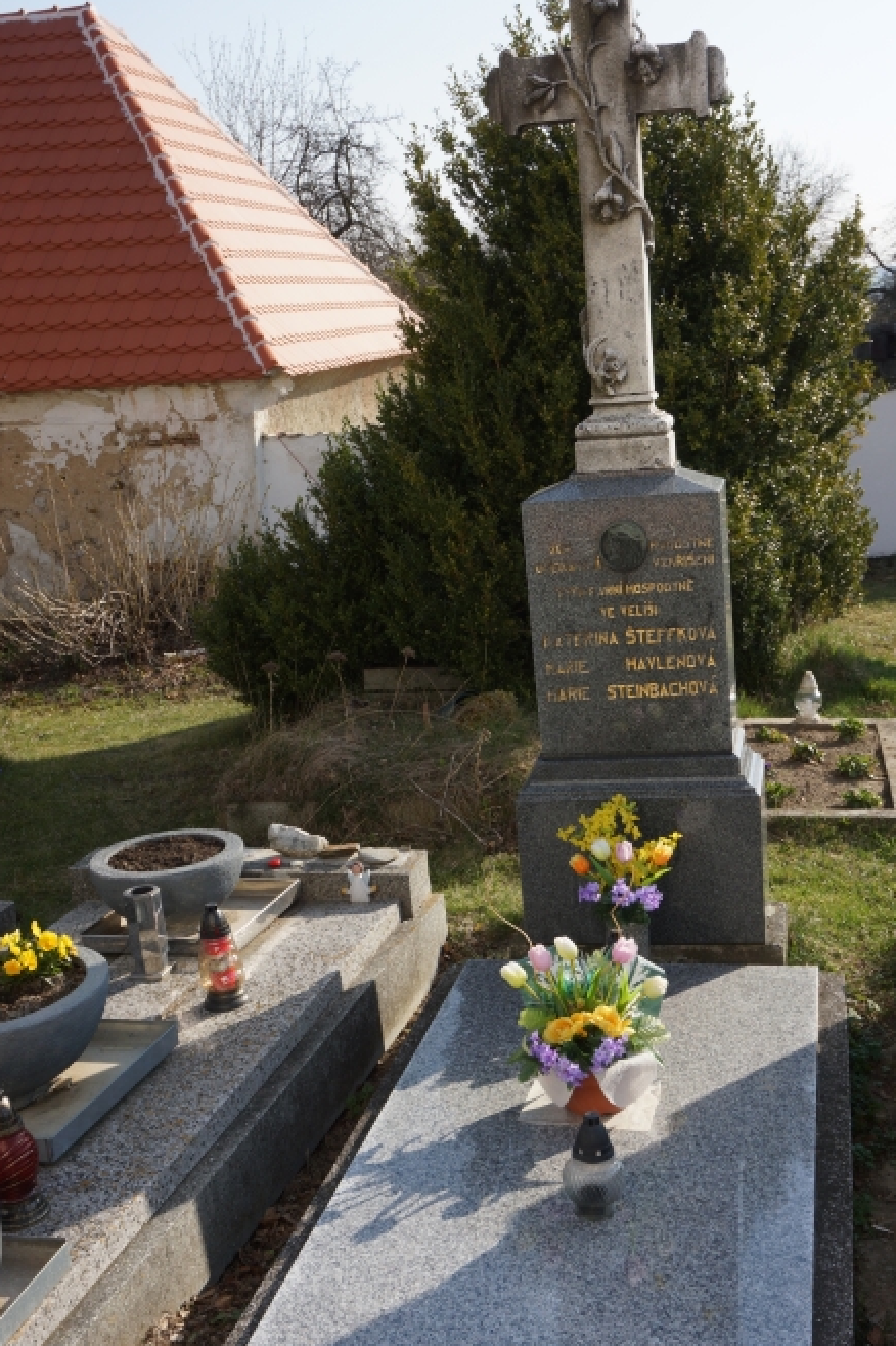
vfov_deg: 43.6
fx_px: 1682
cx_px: 506
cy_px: 738
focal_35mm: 45
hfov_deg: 29.8
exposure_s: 1/200
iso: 100
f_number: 8
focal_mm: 25
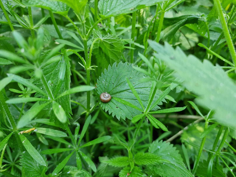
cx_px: 118
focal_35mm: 23
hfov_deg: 73.9
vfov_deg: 58.9
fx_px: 157
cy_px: 88
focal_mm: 6.4
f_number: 1.8
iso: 100
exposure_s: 1/180
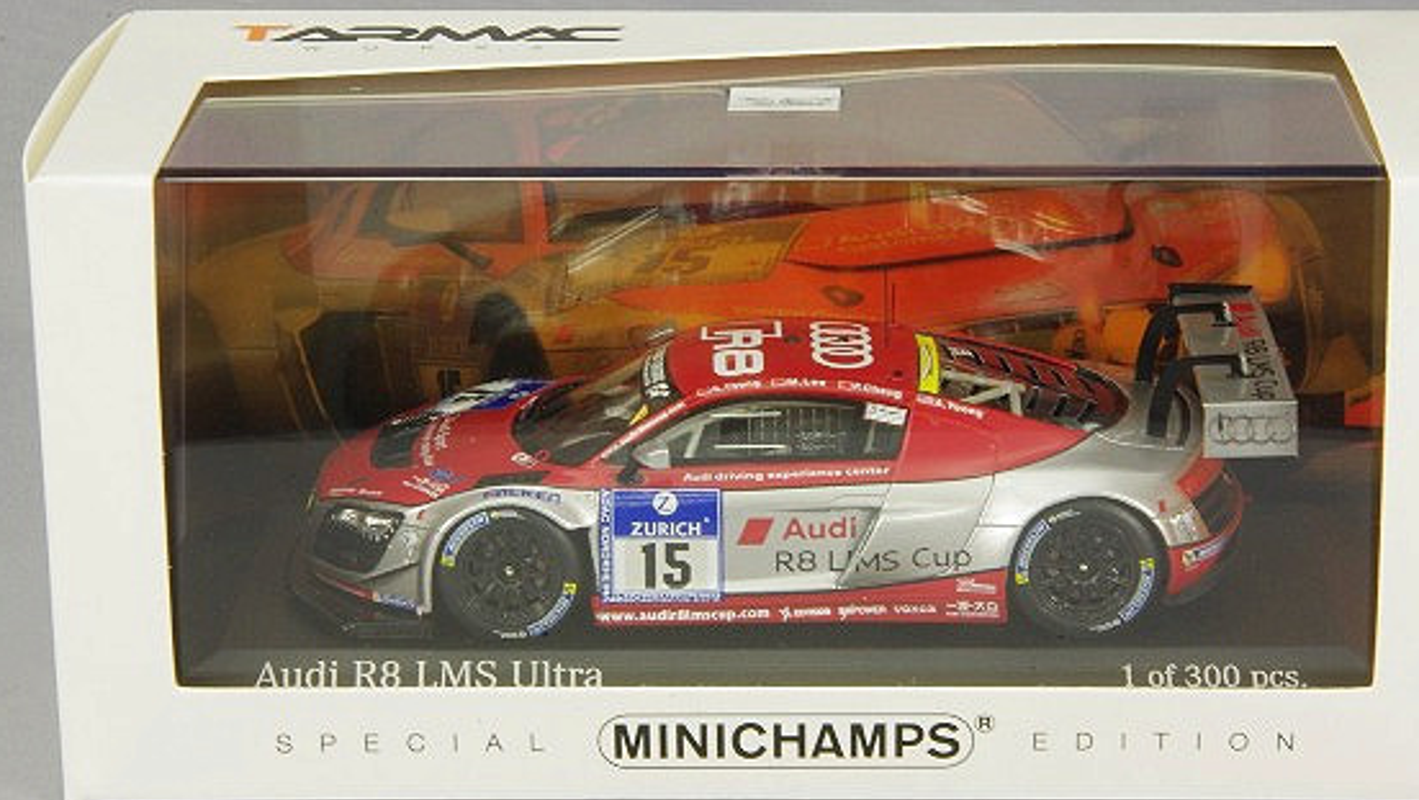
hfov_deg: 15.8
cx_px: 789
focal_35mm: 136
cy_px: 361
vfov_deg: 8.9
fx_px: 5119
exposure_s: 1/1.25
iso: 400
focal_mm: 75
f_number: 32
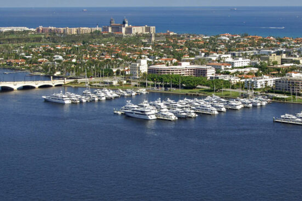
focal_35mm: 95
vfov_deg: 14.4
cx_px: 193
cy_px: 125
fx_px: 797
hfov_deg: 21.4
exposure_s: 1/1000
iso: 400
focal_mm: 34
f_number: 7.6
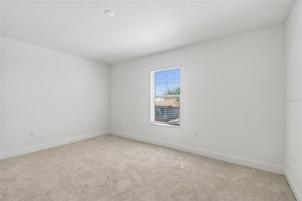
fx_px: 126
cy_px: 100
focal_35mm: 15
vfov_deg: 77.3
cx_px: 151
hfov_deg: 100.4
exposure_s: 1/50
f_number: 7.1
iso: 100
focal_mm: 10
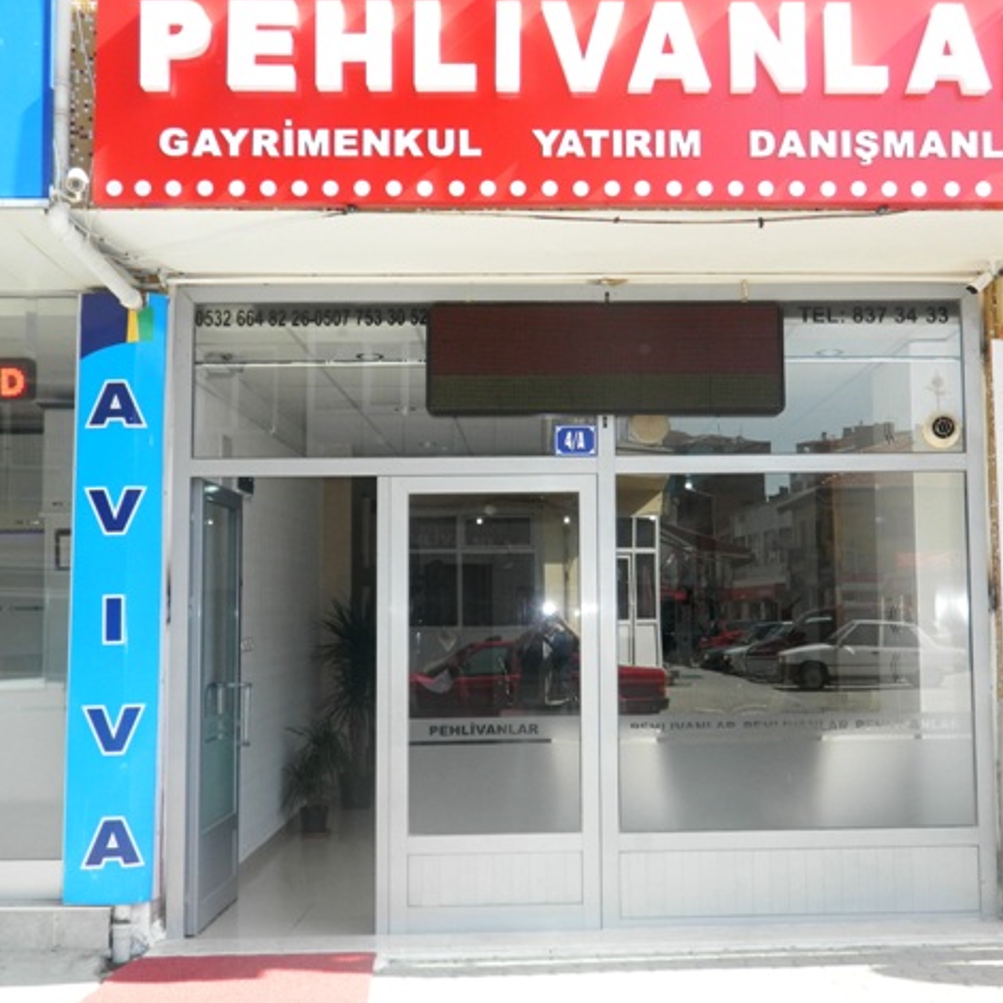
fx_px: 1377
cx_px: 596
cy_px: 500
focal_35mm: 42
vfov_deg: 40.0
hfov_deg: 39.9
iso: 110
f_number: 3.3
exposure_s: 1/250
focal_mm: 6.2
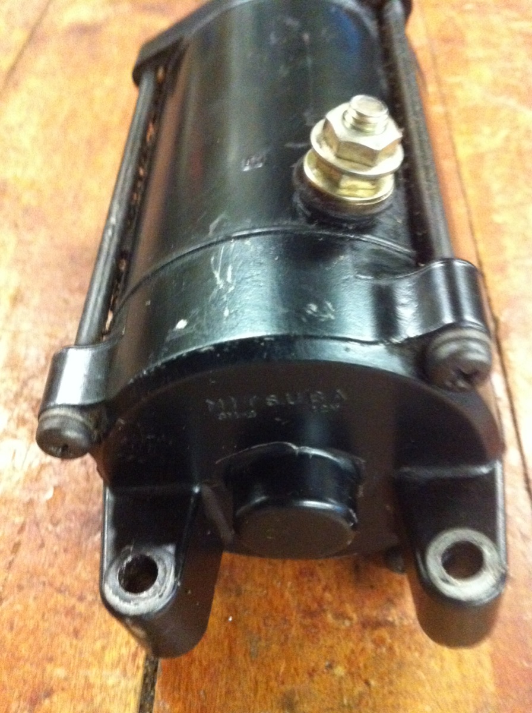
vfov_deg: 52.7
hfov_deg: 40.6
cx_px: 266
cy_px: 356
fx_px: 719
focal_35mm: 35
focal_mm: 3.85
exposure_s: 1/17
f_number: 2.8
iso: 1000
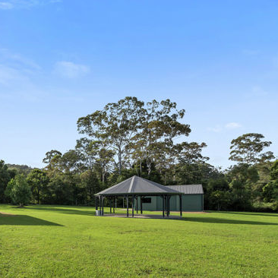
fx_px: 236
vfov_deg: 58.4
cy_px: 202
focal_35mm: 26
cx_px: -4
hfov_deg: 49.1
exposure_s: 1/250
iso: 200
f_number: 9
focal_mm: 14
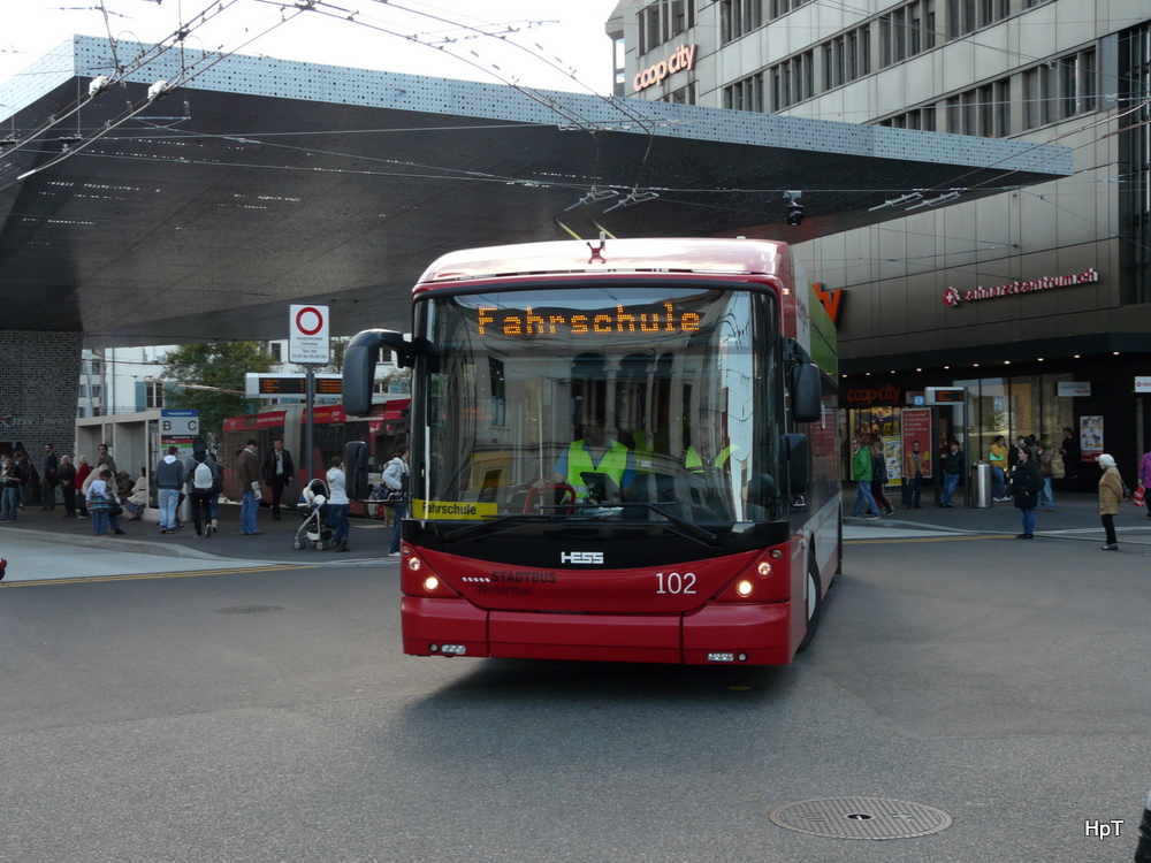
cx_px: 576
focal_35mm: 45
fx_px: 1496
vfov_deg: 32.2
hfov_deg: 42.1
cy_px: 432
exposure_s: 1/125
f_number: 3.2
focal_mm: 7.4
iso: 100
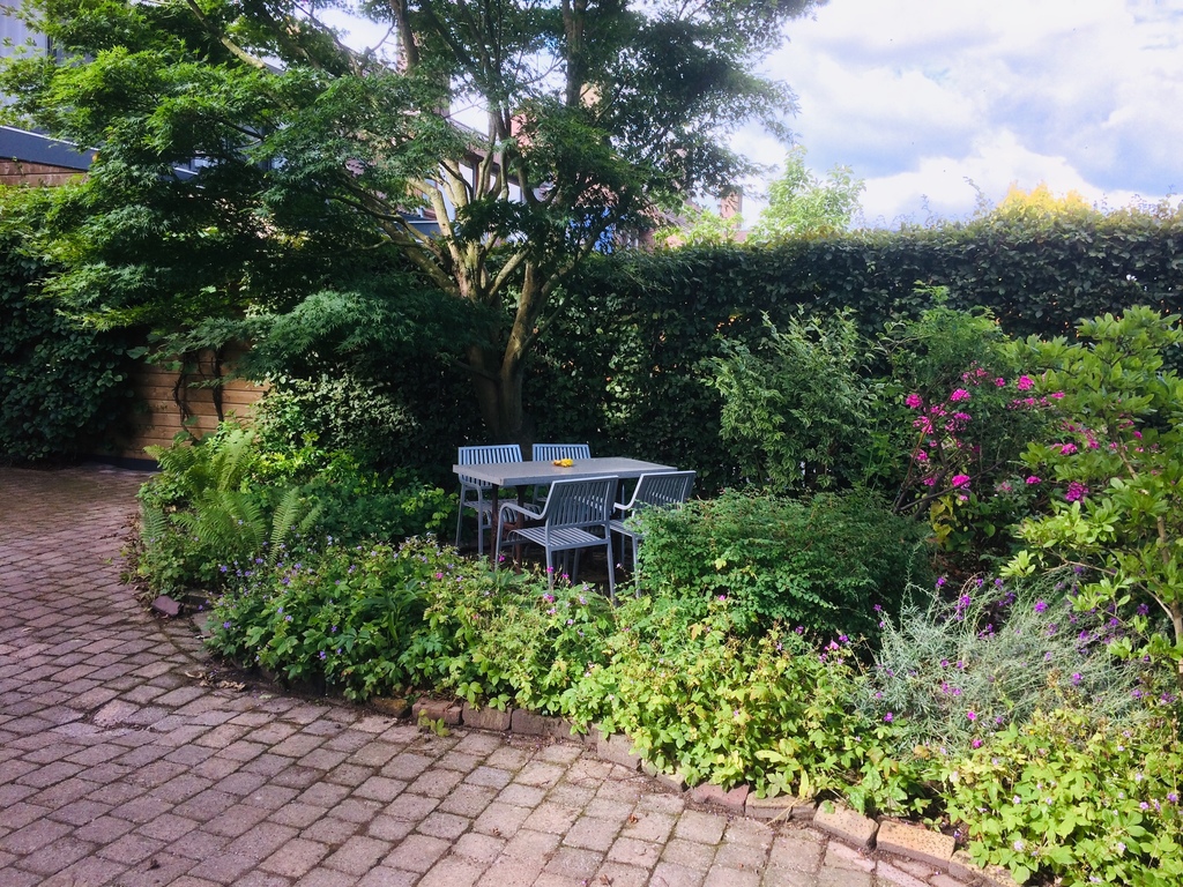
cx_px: 592
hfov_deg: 61.7
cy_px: 444
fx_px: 991
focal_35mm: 29
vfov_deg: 48.2
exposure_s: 1/406
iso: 32
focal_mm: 4.15
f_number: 2.2
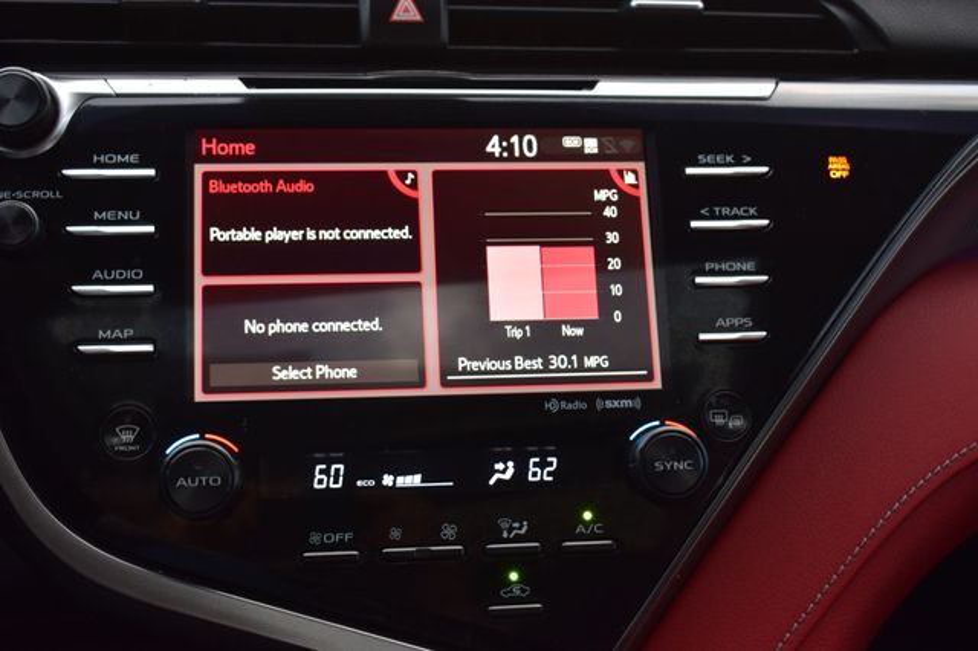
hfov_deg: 42.3
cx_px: 489
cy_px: 326
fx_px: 1263
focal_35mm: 46
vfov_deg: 28.9
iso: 450
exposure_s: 1/15
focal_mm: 31
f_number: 6.3
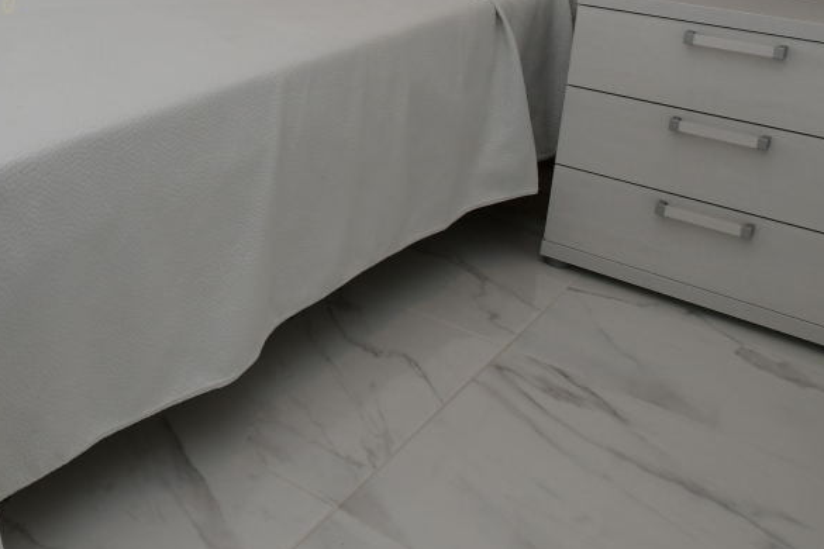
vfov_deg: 29.6
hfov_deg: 38.9
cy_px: -44
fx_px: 938
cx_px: -85
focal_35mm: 41
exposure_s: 1/250
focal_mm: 10
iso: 200
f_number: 6.3
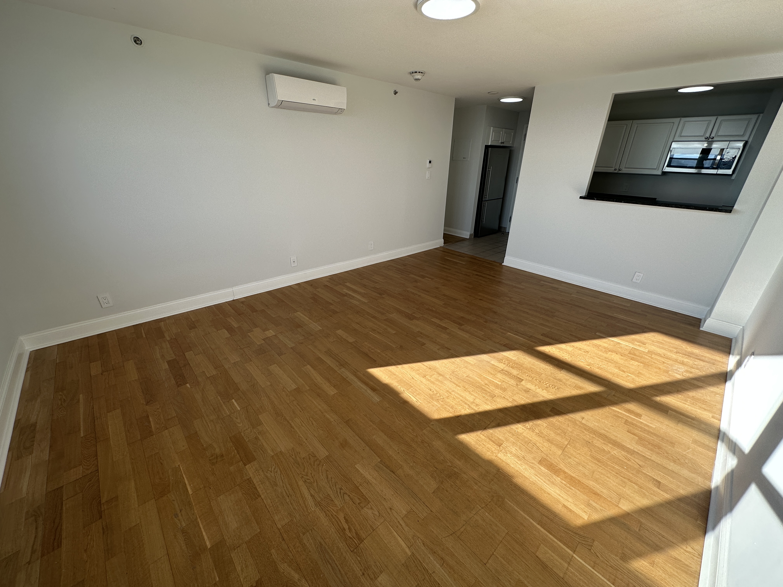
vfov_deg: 85.7
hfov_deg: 102.1
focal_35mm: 14
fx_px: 317
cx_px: 392
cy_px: 294
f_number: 2.2
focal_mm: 2.22
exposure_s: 1/254
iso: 40
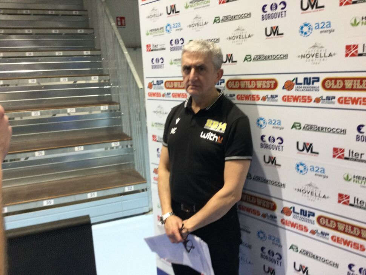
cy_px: 138
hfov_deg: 58.3
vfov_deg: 45.5
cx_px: 183
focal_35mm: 31
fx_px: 328
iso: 100
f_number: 2.4
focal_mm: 3.3
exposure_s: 1/33
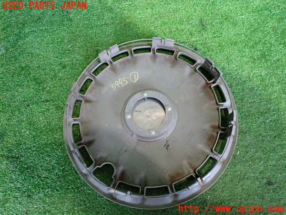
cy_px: 108
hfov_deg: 69.4
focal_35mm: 25
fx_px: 207
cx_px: 143
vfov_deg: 54.9
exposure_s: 1/30
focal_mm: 4.5
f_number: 2
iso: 500
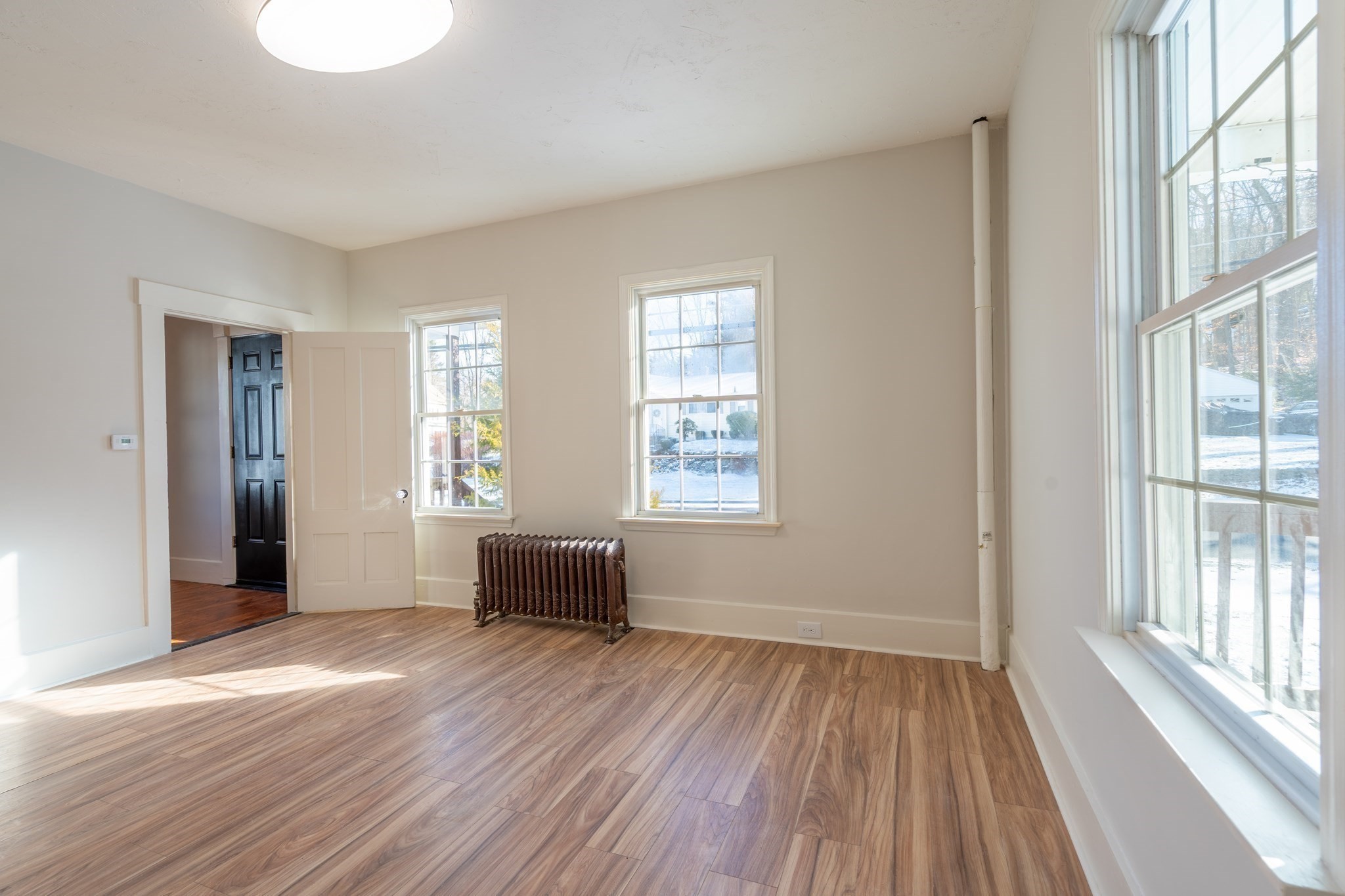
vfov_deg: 73.7
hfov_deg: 96.7
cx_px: 672
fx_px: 598
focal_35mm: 16
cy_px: 448
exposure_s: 1/80
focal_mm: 16
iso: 100
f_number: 8
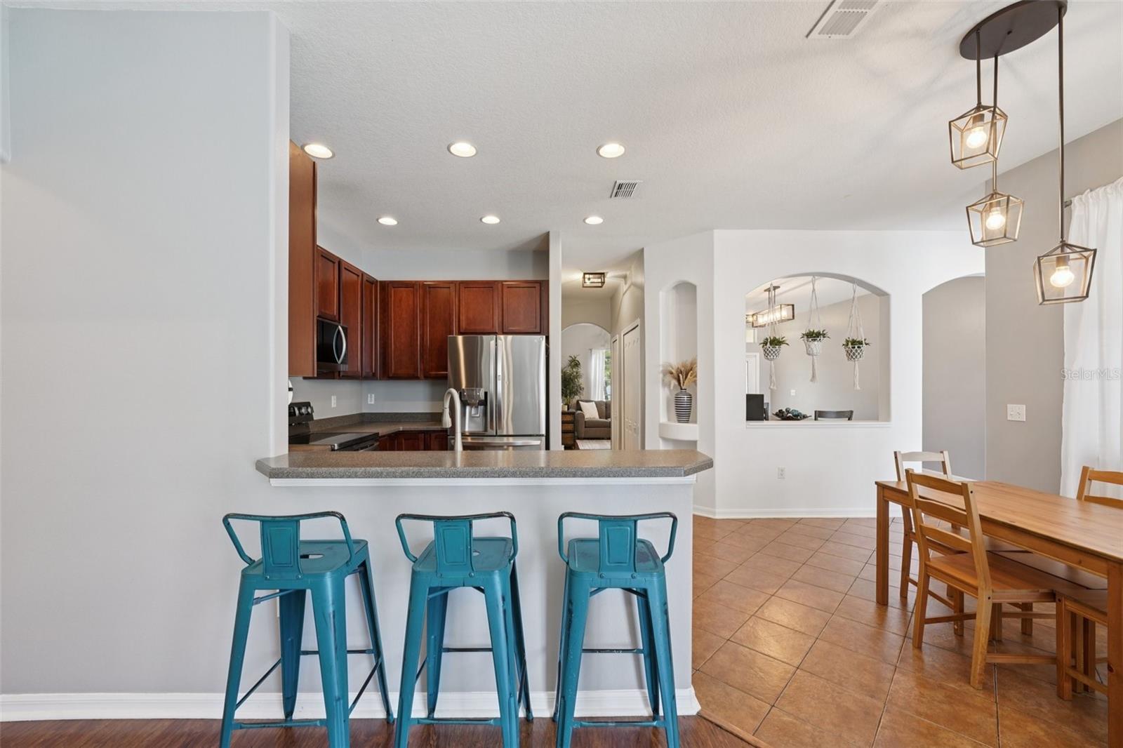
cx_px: 562
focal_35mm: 14
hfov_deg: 104.3
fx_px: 437
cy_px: 374
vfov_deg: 81.2
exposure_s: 1/8
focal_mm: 14
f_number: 8
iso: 400
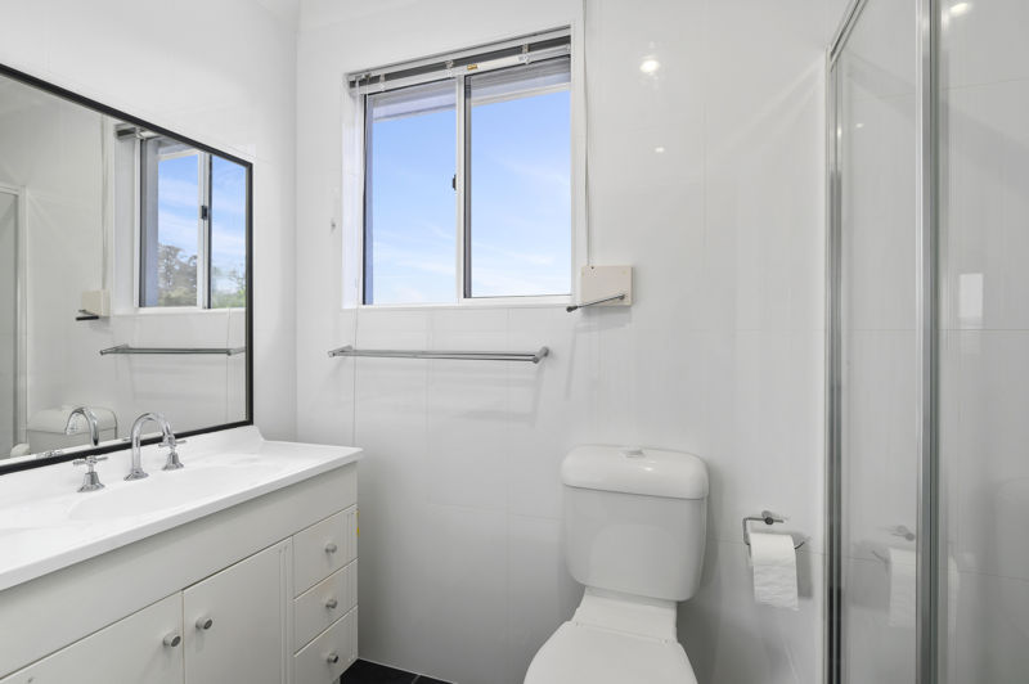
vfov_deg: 70.3
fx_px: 486
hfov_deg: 93.3
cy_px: 342
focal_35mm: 17
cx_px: 514
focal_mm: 17
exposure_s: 1/25
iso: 125
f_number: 7.1
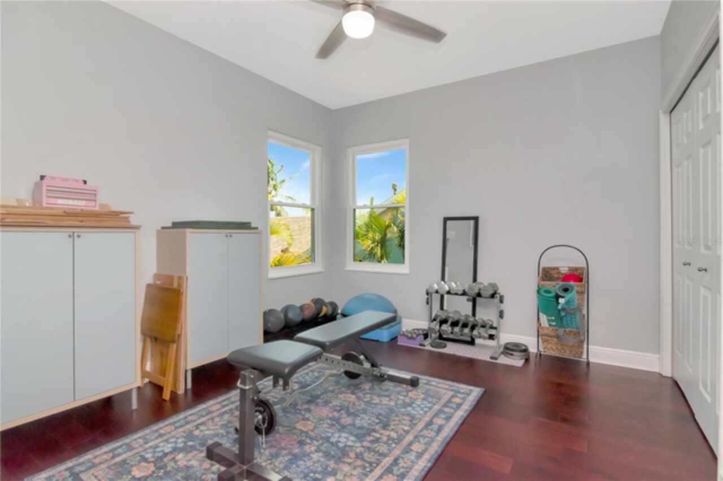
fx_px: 331
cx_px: 362
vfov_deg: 72.0
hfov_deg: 95.0
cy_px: 240
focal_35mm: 16
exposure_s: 1/200
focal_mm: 11
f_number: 14
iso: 1000
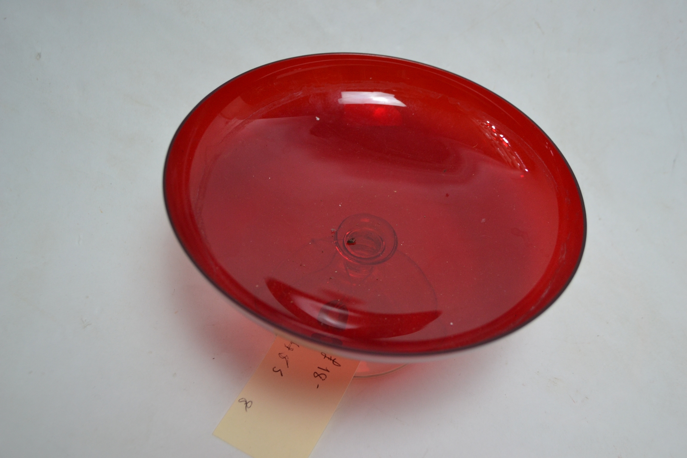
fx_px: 687
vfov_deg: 36.9
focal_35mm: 36
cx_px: 344
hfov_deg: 53.1
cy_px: 229
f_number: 4
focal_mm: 24
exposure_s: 1/15
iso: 500
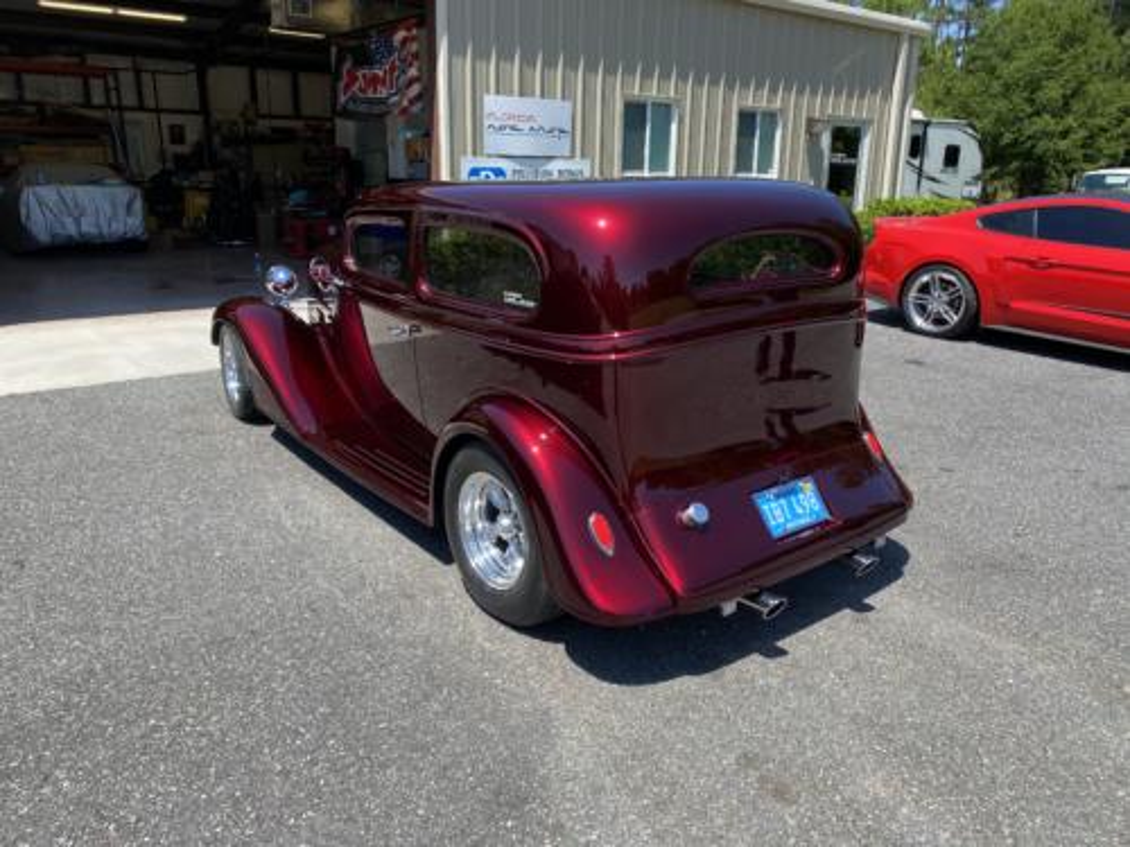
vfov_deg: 53.1
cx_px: 565
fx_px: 849
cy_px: 424
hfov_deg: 67.3
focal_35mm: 26
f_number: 1.8
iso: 32
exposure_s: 1/1610
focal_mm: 4.25
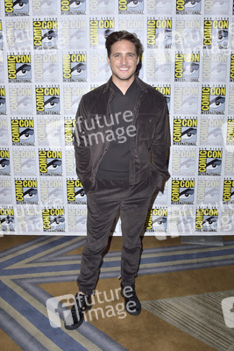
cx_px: 117
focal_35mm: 32
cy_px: 176
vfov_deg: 58.7
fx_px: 312
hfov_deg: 41.1
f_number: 7.1
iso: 320
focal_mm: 32
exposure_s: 1/250
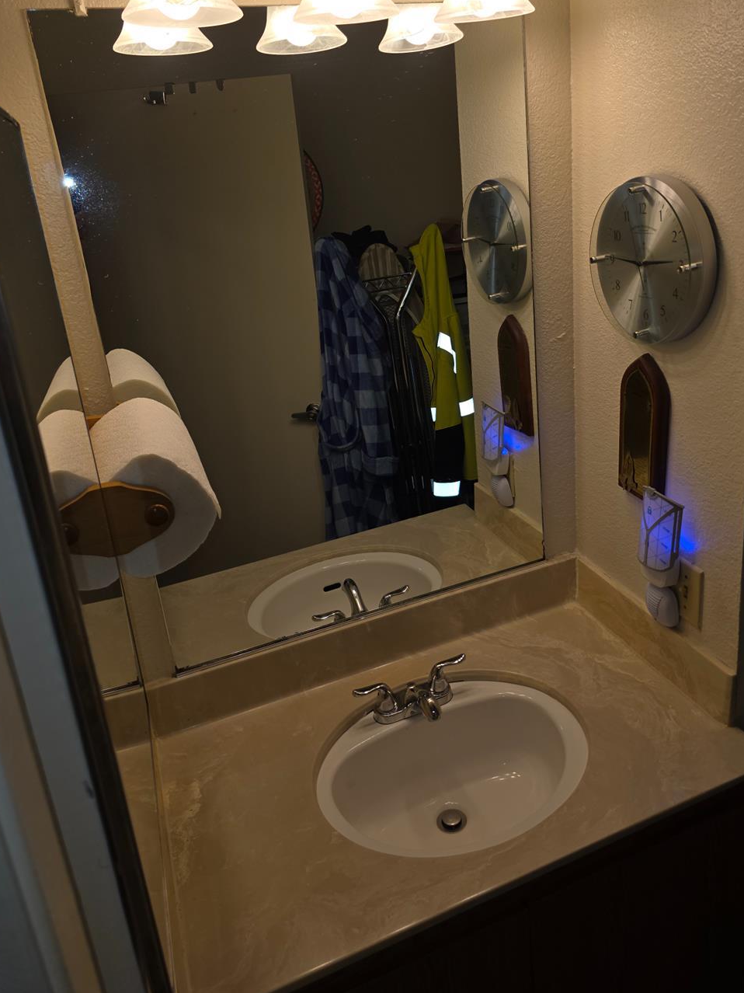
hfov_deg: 51.2
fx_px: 774
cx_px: 414
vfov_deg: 64.9
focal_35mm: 27
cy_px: 416
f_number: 1.7
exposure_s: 1/120
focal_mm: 6.3
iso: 16
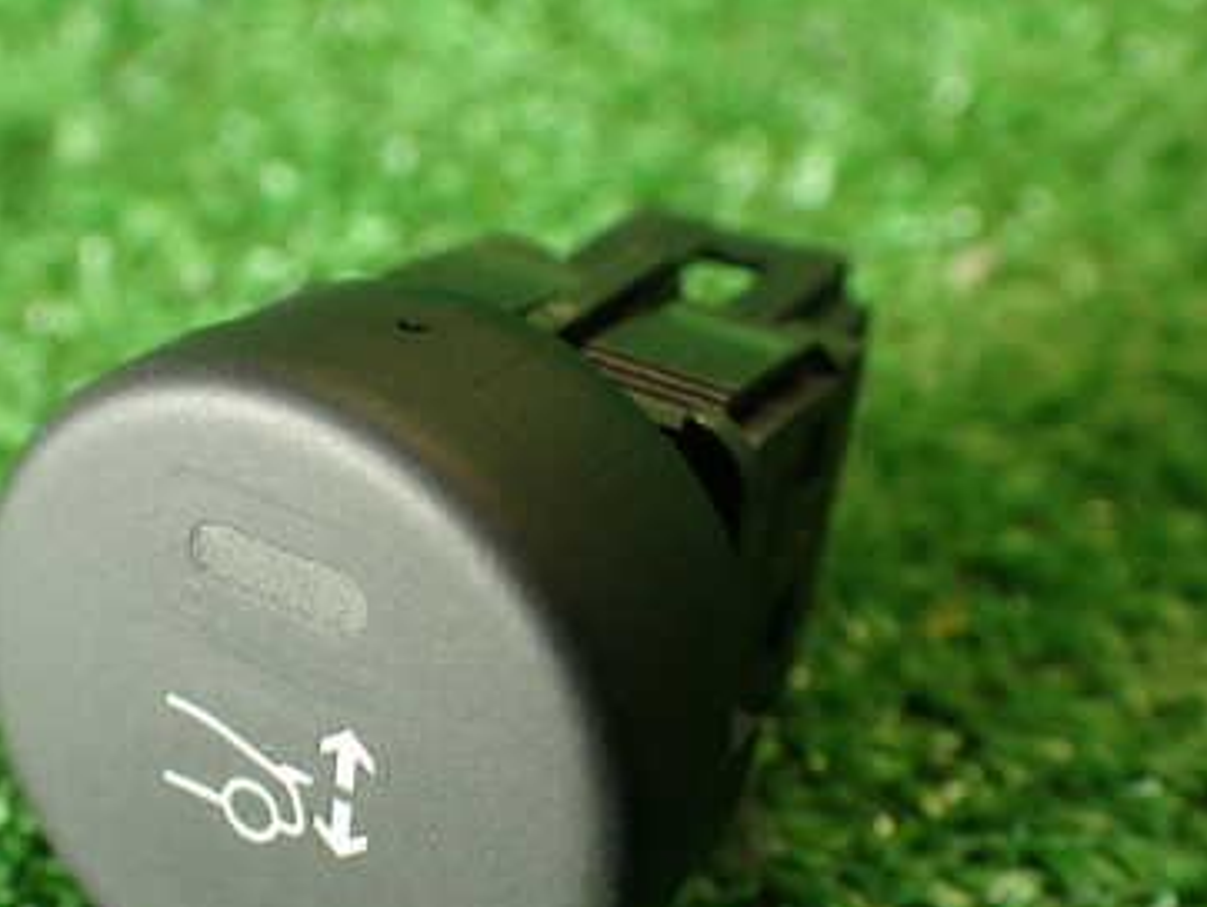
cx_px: 407
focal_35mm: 53
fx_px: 1849
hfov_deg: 35.8
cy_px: 587
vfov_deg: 27.4
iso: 200
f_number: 2.4
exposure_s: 1/30
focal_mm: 5.79
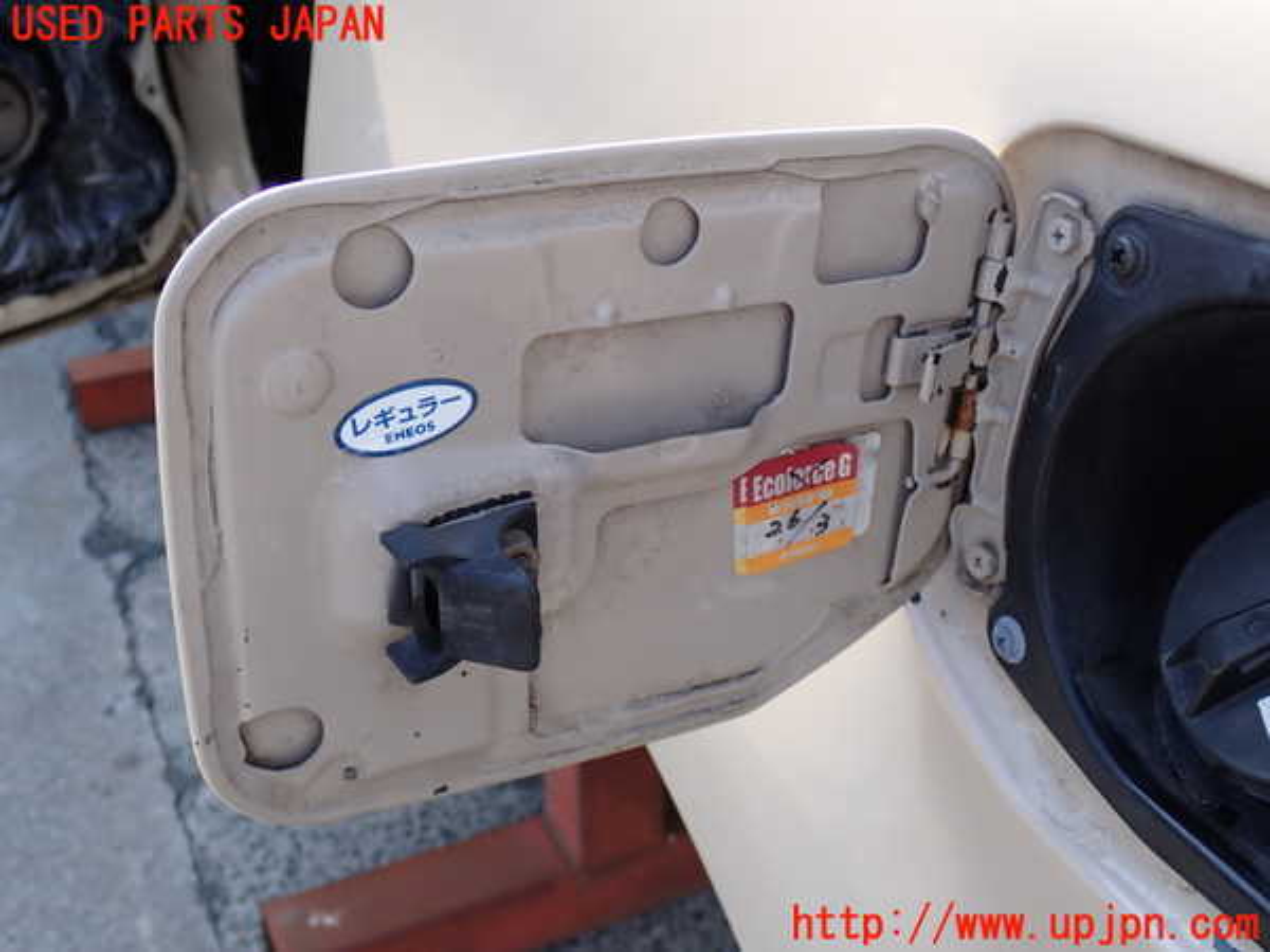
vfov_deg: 35.1
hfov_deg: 45.8
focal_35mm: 41
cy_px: 476
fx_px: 1504
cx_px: 635
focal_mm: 7.31
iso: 100
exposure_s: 1/200
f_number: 4
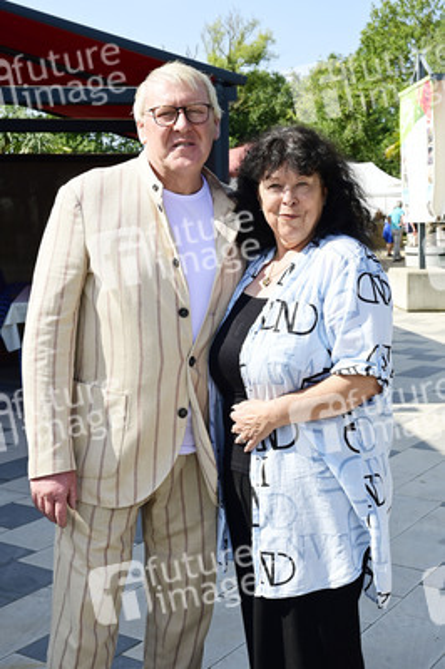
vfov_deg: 45.5
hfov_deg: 31.1
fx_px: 799
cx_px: 222
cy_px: 334
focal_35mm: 43
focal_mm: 43
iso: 160
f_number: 10
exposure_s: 1/200
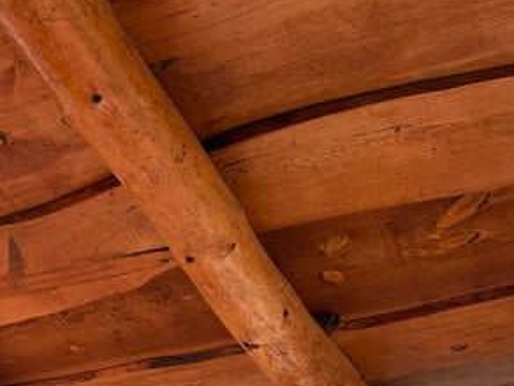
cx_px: 4
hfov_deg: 26.4
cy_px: 398
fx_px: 1039
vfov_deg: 20.3
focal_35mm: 70
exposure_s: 1/750
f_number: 1.78
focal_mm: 6.76
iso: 80
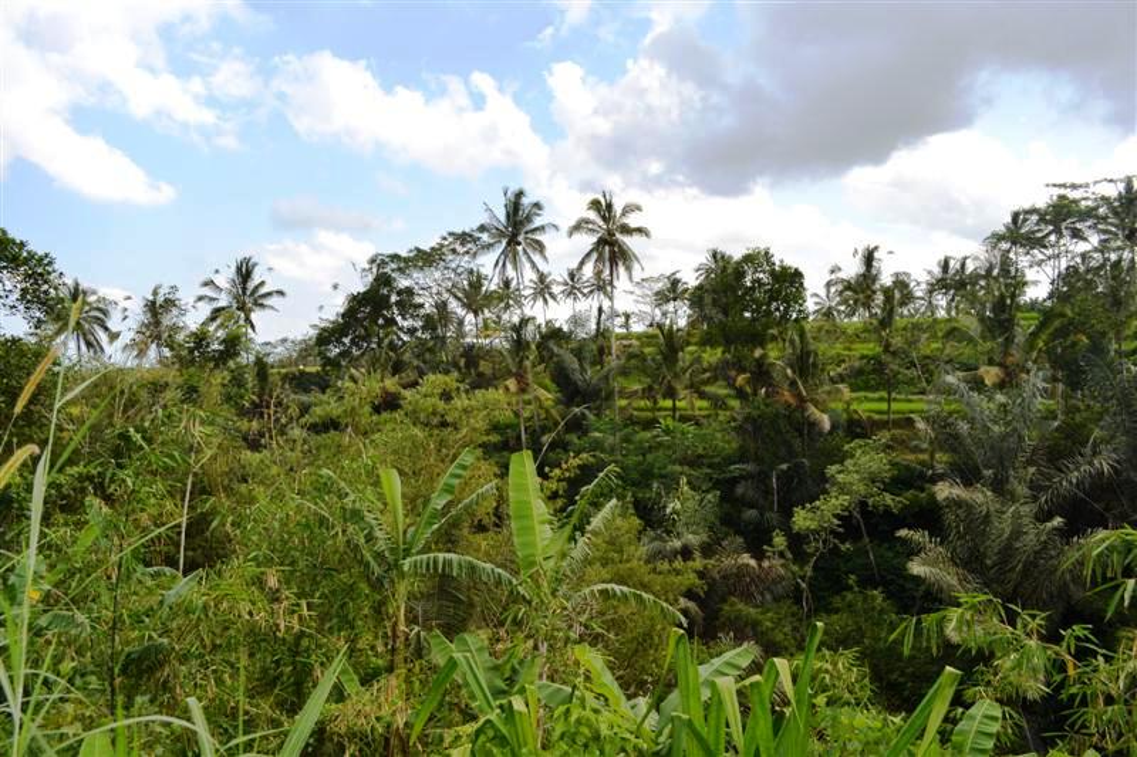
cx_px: 568
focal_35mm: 27
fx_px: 853
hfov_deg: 67.4
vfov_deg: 47.9
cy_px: 378
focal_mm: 18
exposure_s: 1/200
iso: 100
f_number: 5.6
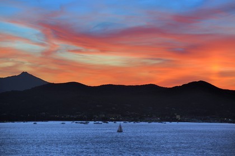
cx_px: 118
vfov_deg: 11.0
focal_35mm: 125
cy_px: 78
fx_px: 816
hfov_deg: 16.4
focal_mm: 125
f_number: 5
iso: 800
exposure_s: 1/50
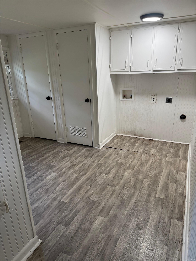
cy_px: 130
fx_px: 181
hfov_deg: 56.8
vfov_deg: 71.6
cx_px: 98
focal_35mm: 24
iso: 125
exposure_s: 1/60
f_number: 1.78
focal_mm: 6.76
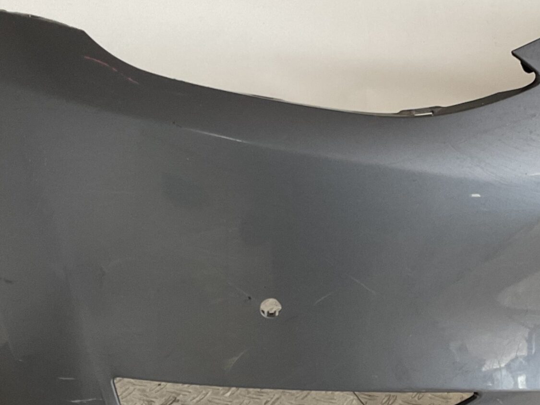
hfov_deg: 28.6
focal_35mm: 66
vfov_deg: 22.2
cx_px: 445
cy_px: 259
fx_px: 1030
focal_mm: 3
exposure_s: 1/50
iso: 80
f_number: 1.8
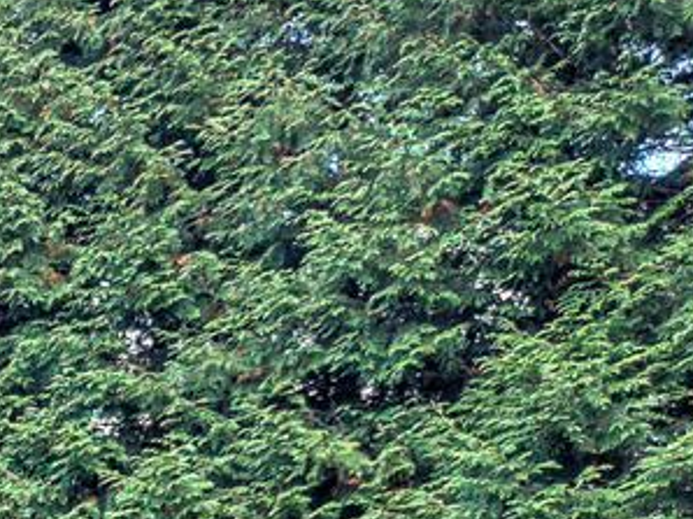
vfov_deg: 8.6
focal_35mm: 165
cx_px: -1587
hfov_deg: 9.0
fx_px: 3301
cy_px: 933
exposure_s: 1/250
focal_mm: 8.7
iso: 100
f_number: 1.8
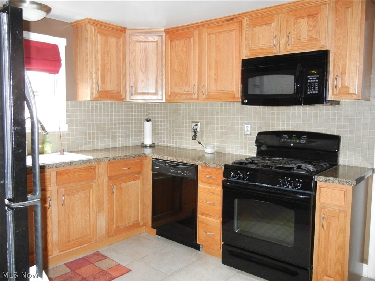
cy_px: 140
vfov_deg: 46.8
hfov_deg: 60.0
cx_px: 188
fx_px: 325
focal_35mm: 30
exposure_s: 1/30
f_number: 3.5
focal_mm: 5.4
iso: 800
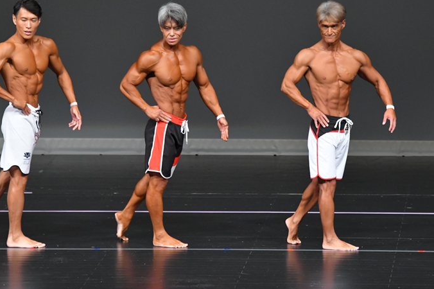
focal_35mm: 344
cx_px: 226
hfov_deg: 6.0
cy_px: 134
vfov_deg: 4.0
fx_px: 4145
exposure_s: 1/400
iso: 4000
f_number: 5.6
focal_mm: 200
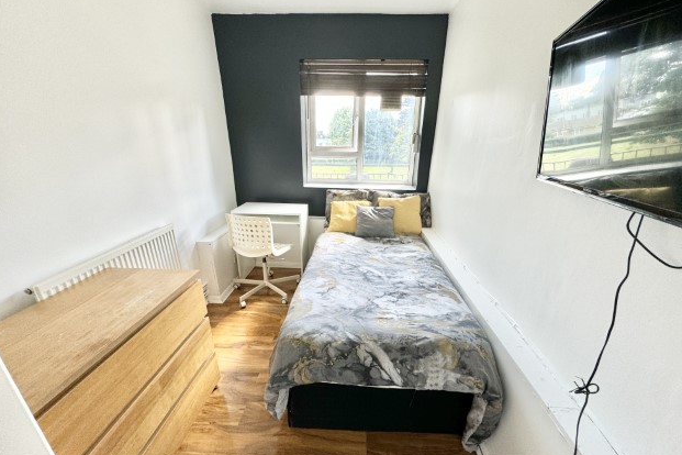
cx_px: 348
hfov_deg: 100.4
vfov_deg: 77.1
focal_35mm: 15
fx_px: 284
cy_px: 249
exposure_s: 1/99
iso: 100
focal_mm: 2.22
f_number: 2.2
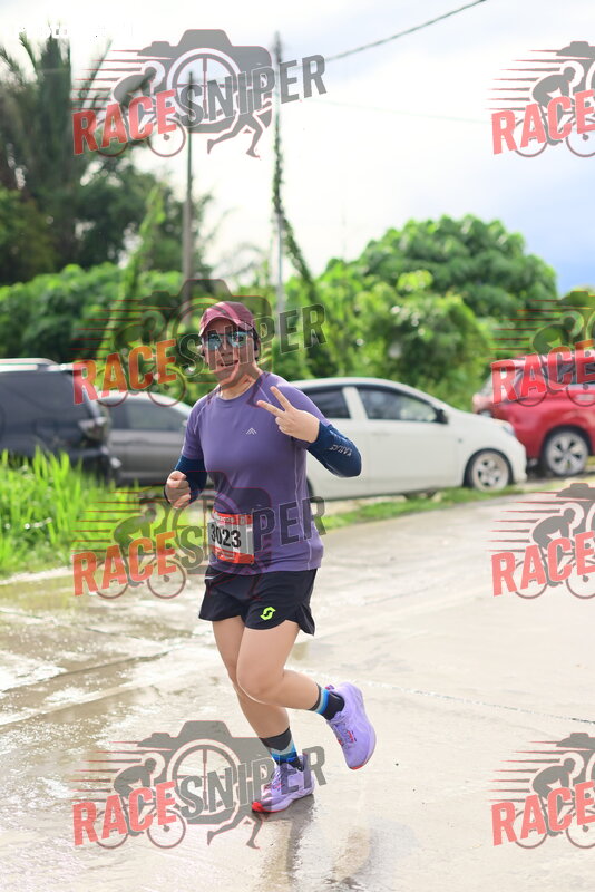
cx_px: 298
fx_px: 1238
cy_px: 446
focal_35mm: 50
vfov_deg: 39.6
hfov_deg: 27.0
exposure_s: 1/8000
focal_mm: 50
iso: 200
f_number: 2
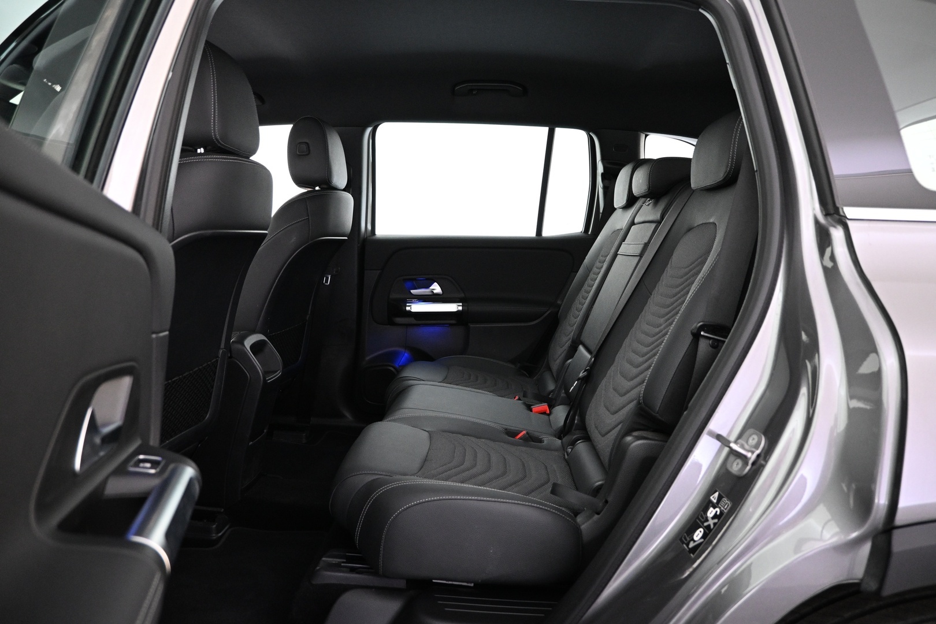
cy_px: 312
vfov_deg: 53.1
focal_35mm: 24
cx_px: 468
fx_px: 624
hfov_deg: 73.7
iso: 1600
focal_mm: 16
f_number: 3.5
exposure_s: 1/20
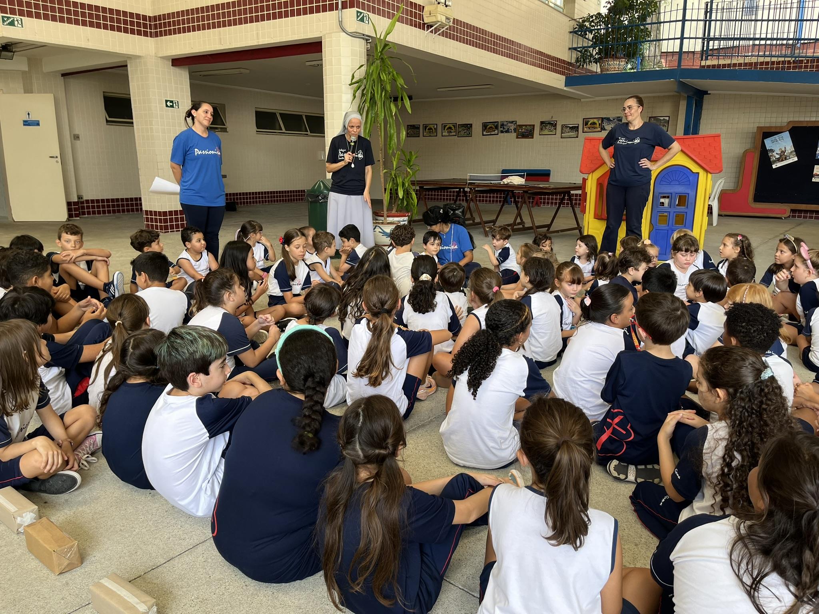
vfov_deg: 53.1
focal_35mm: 26
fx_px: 615
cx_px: 410
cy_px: 307
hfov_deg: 67.3
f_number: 1.6
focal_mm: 5.1
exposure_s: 1/122
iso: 40
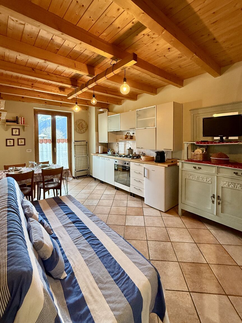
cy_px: 162
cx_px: 121
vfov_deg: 102.1
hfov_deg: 85.6
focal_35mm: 14
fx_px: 131
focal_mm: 2.22
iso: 320
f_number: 2.2
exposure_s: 1/99
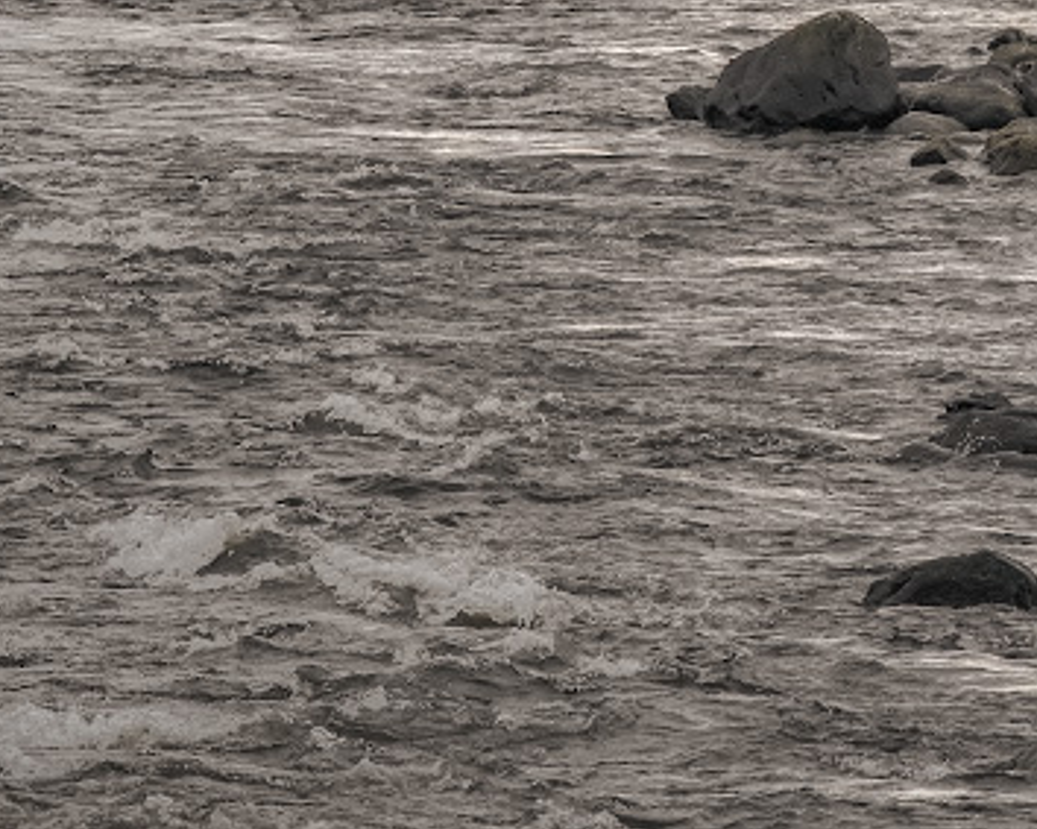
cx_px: 1213
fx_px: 22981
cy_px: -514
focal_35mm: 749
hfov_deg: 2.6
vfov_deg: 2.1
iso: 800
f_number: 11
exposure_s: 1/180
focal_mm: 134.4
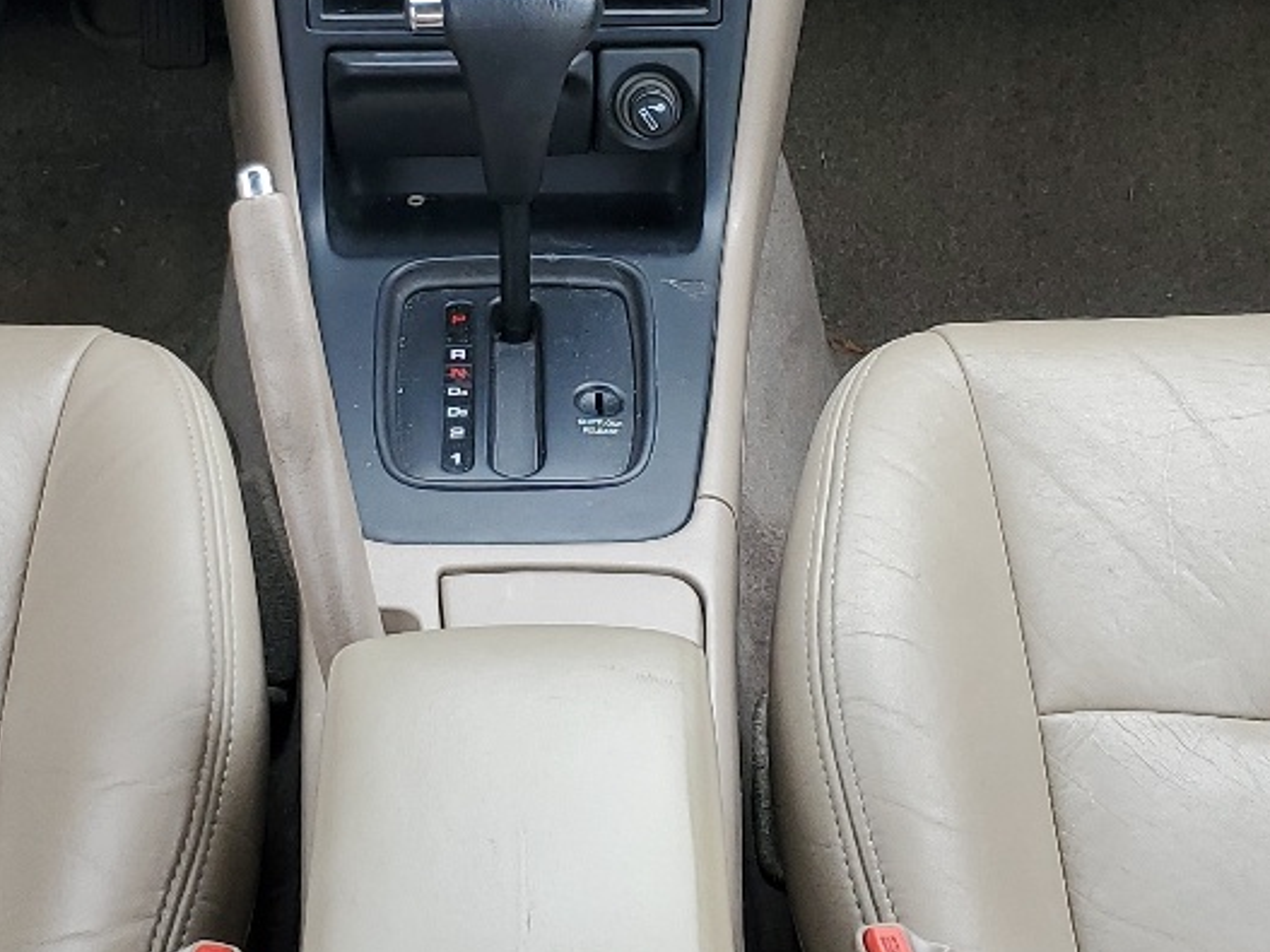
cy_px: 311
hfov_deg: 24.7
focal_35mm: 79
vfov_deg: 18.6
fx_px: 2898
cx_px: 496
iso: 50
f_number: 1.5
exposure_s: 1/294
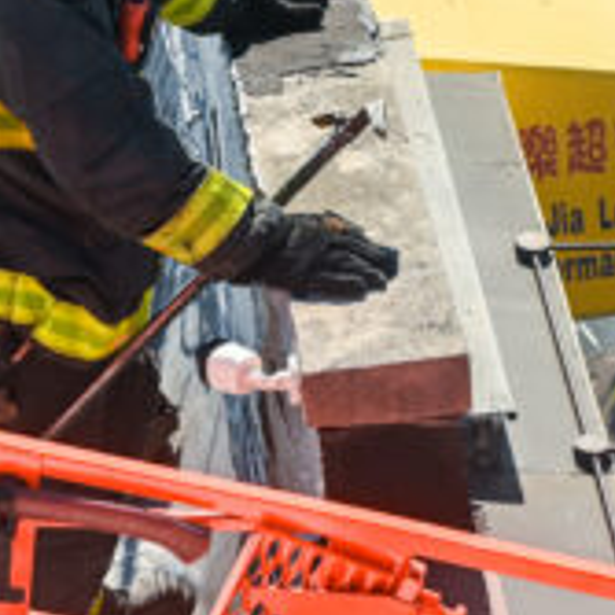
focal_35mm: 260
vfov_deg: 6.7
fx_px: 5226
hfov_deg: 6.7
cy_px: 217
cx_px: 424
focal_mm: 85
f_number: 9
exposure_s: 1/640
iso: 500
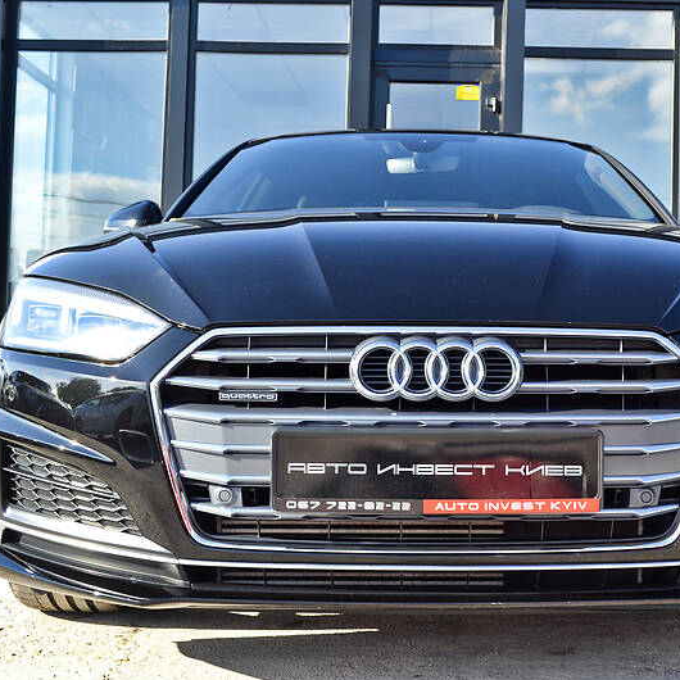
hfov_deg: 33.8
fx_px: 1111
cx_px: 438
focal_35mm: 50
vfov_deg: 34.0
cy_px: 341
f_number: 6.3
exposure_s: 1/100
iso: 100
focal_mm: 26
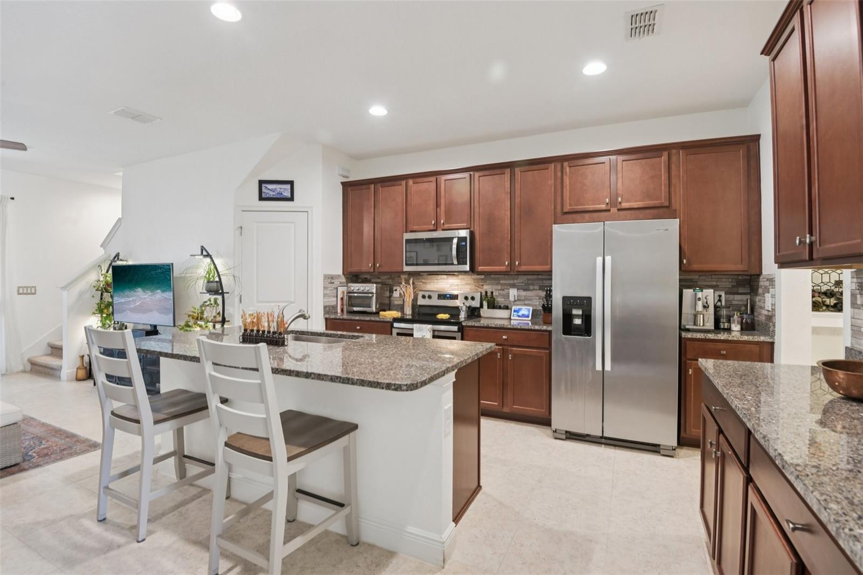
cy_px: 288
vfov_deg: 73.7
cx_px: 432
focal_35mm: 16
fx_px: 383
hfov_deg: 96.7
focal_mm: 16
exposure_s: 1/3.33
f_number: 8
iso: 400
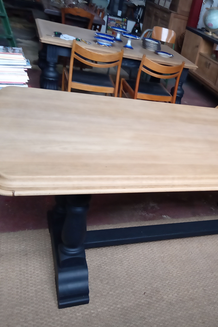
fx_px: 336
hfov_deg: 34.3
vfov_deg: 51.9
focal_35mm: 37
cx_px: 188
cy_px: 163
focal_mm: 3.46
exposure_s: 1/25
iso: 357
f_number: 2.2
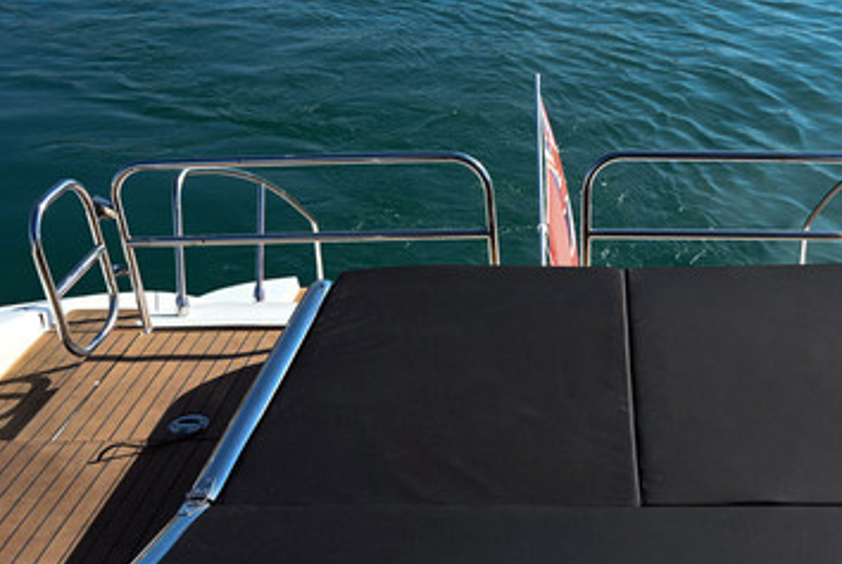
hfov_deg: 45.4
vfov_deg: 31.8
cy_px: 353
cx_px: 585
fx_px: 984
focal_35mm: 42
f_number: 8
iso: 100
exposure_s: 1/200
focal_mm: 24
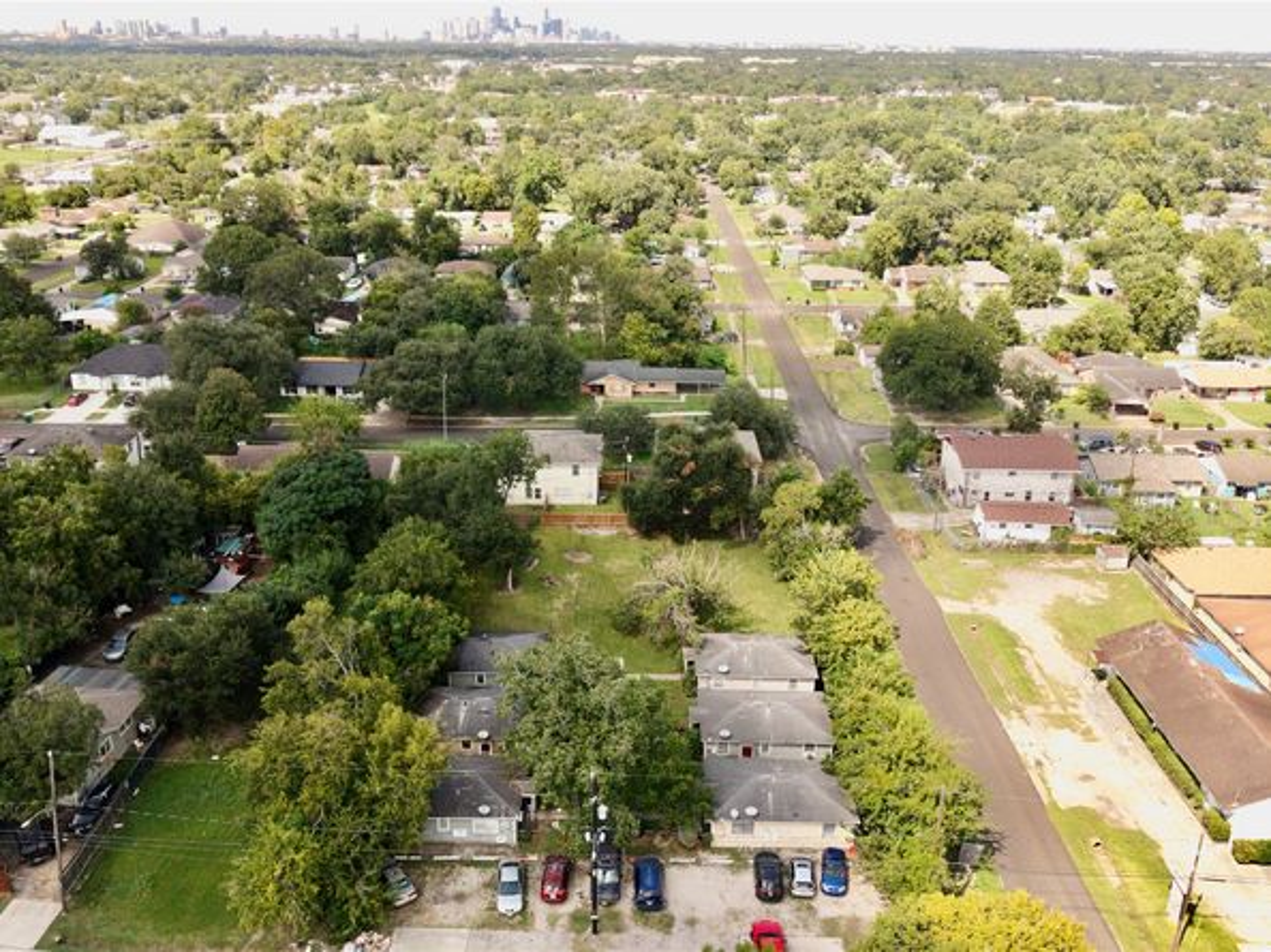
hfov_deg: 71.6
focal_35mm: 24
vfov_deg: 56.8
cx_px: 636
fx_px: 881
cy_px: 476
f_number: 1.8
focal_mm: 8.67
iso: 800
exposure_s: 1/8000
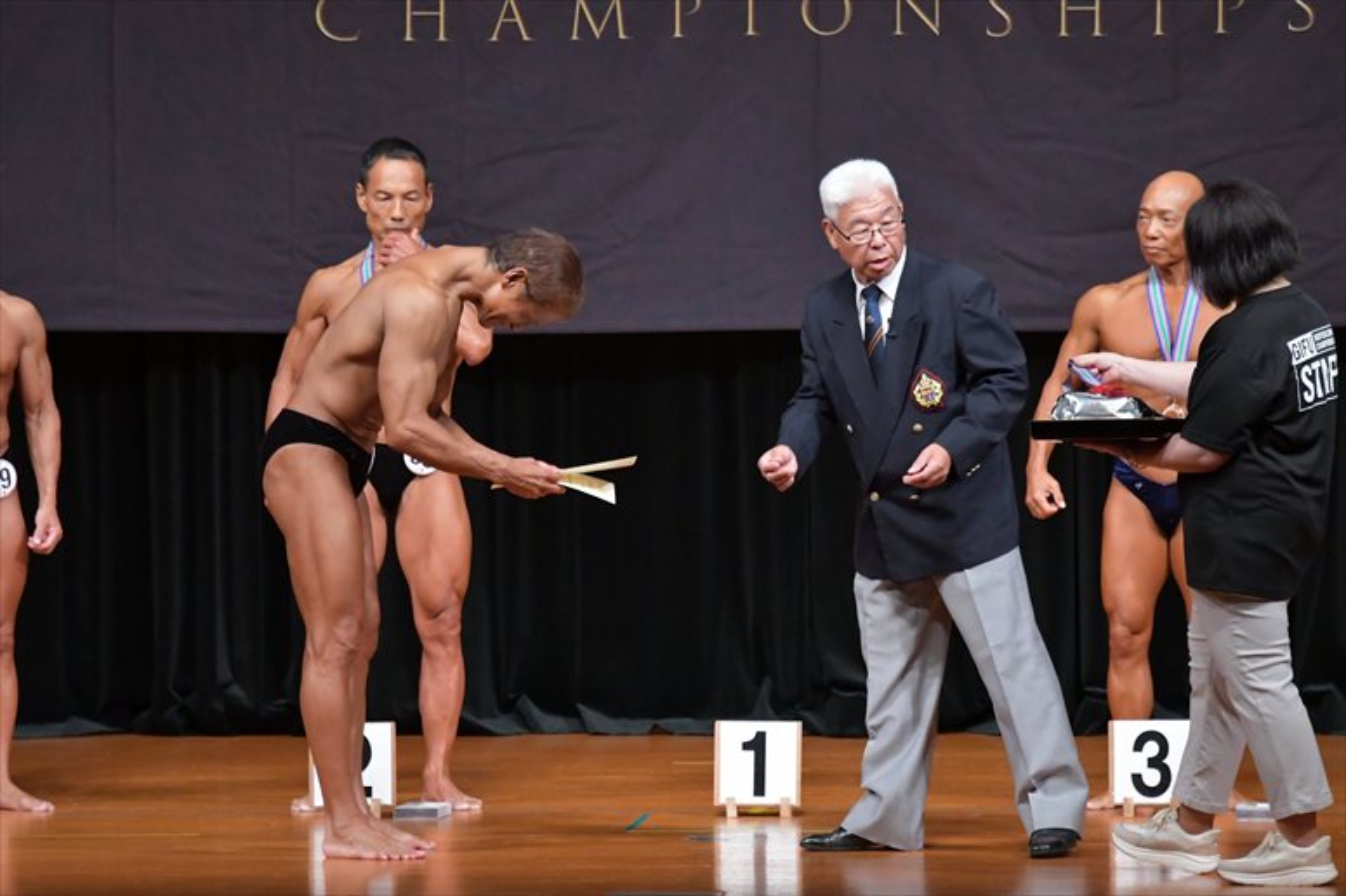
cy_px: 448
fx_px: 9530
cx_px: 673
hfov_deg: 8.1
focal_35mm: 255
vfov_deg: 5.4
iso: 5000
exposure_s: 1/400
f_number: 5.6
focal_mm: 170
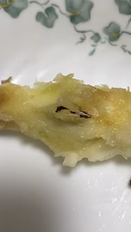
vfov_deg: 48.1
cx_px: 89
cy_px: 94
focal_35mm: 42
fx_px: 259
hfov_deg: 28.2
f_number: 1.6
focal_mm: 4.2
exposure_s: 1/100
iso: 80
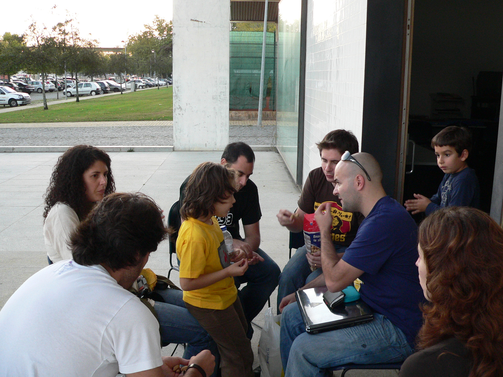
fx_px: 523
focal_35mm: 36
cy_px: 188
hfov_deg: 51.4
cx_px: 252
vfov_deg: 39.7
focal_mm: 6
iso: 200
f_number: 2.8
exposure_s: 1/60
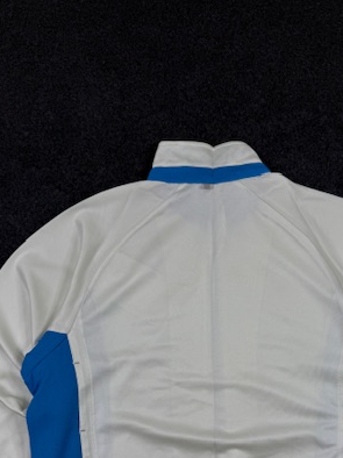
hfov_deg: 36.6
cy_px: 351
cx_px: 210
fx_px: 516
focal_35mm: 39
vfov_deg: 46.0
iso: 64
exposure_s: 1/201
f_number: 1.78
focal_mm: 6.76
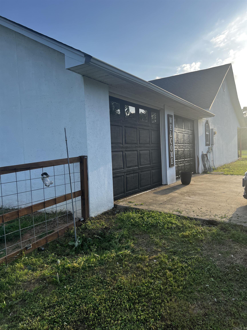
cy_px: 165
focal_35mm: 26
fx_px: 247
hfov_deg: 53.1
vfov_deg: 67.3
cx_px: 124
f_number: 1.5
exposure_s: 1/1252
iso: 50
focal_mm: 5.7
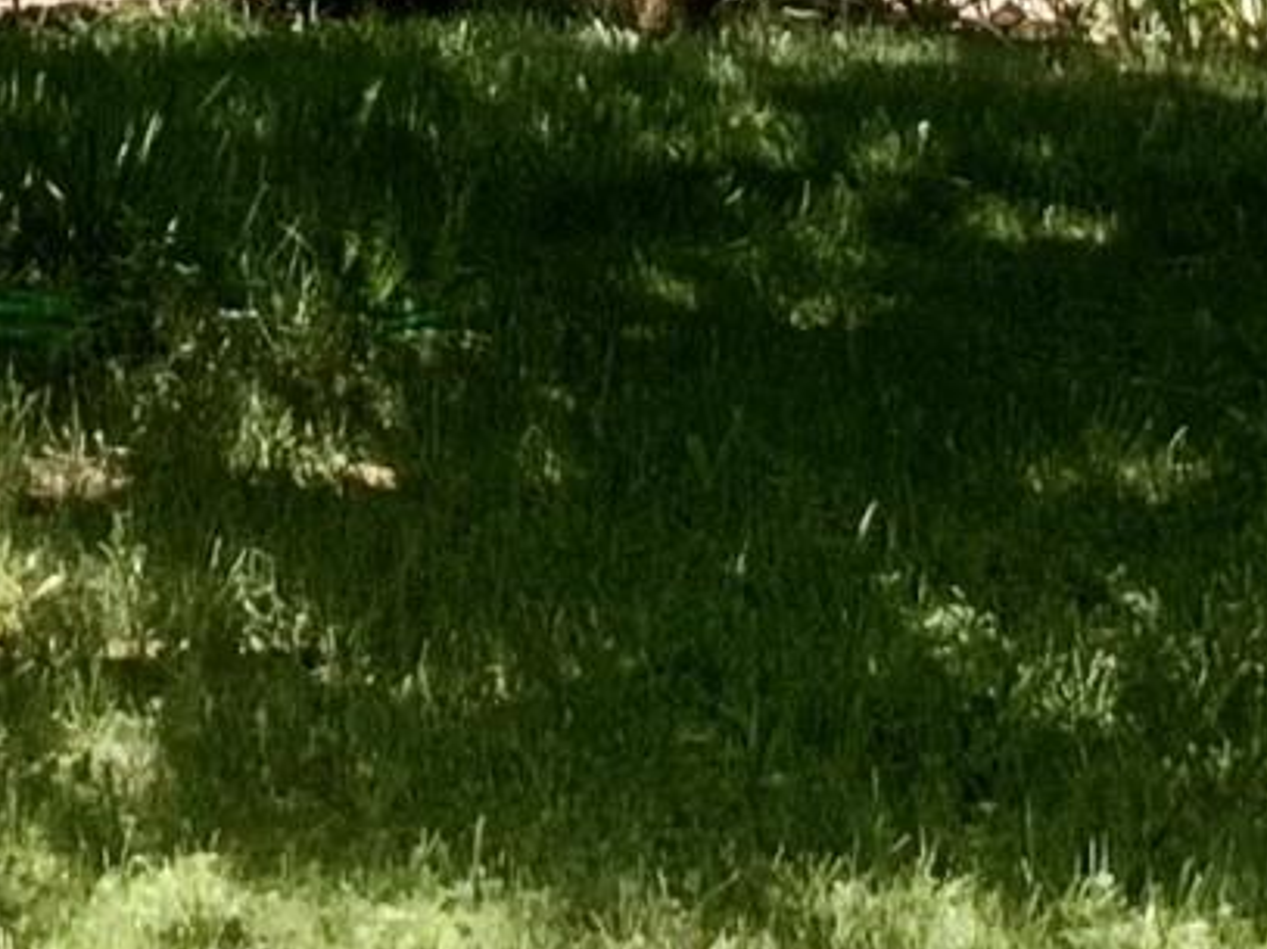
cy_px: -1297
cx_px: 458
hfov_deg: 9.2
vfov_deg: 6.6
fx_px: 7830
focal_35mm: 214
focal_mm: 3
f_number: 1.8
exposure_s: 1/386
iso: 16
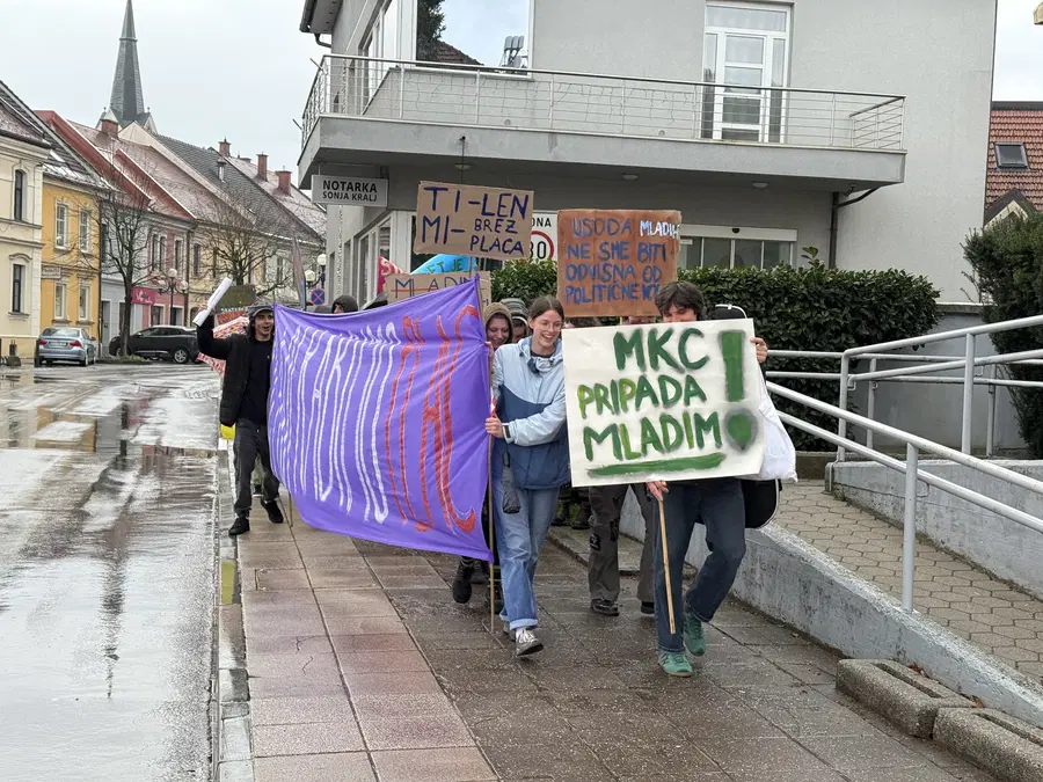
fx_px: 1446
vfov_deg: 30.3
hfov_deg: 39.7
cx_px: 522
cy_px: 391
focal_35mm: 48
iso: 125
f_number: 1.78
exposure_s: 1/216
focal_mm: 6.76
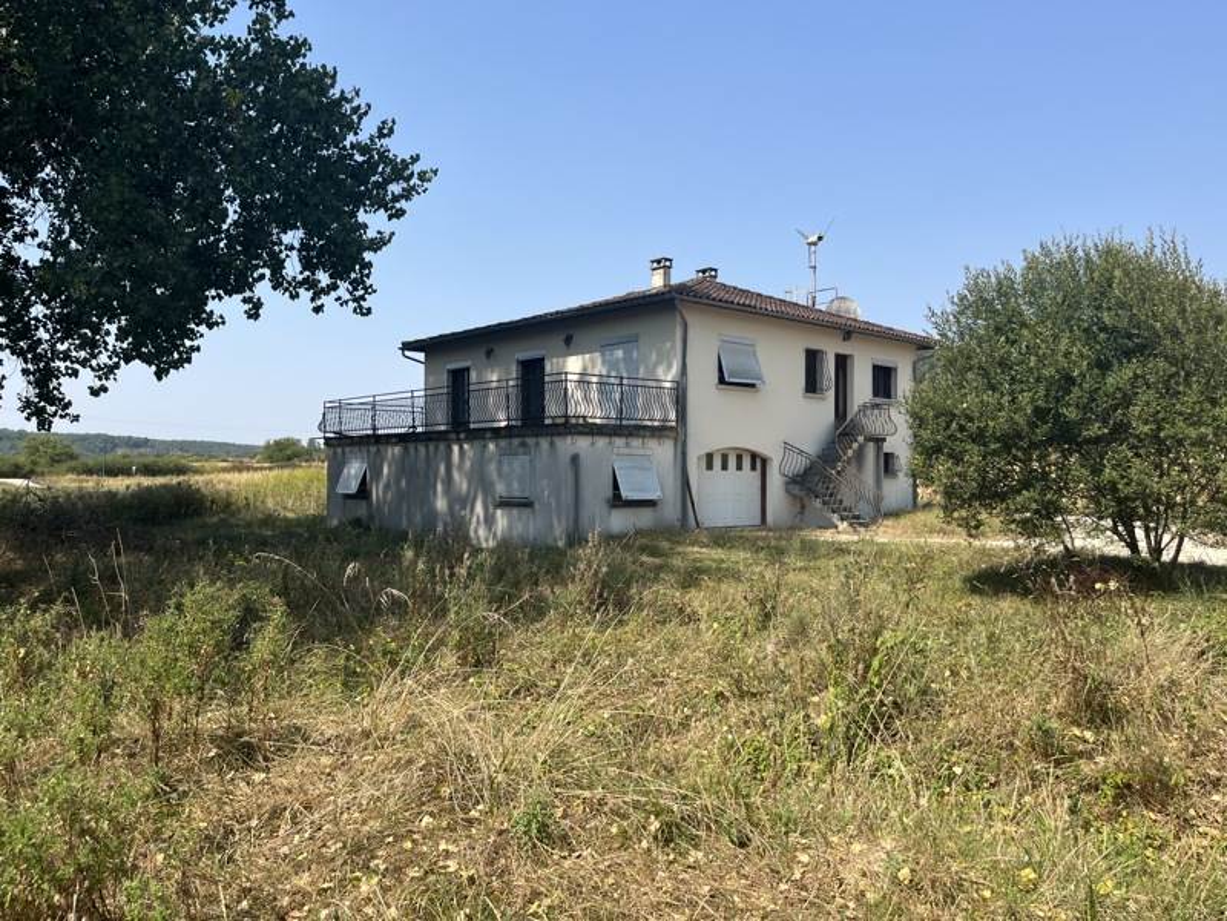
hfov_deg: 67.3
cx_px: 614
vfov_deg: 53.1
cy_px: 460
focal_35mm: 26
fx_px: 922
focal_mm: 5.1
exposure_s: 1/2755
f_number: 1.6
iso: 50
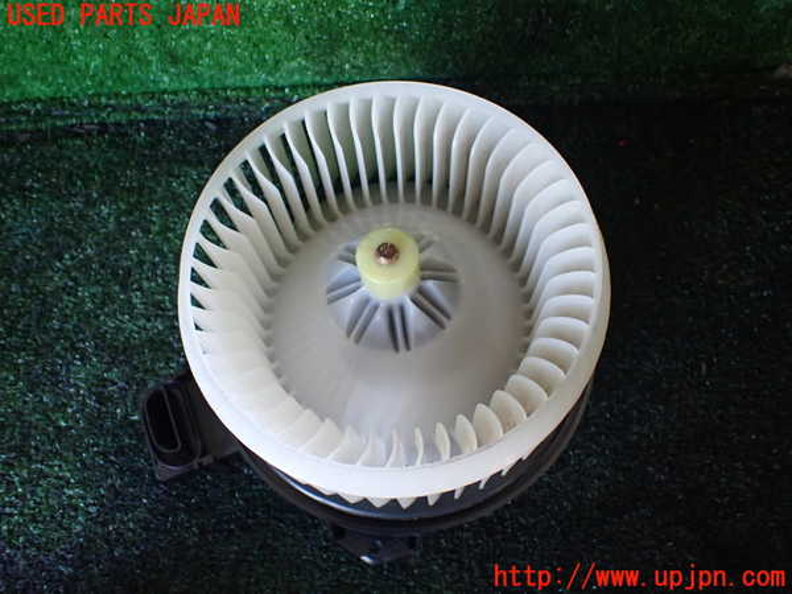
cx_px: 396
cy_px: 297
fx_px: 686
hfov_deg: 60.0
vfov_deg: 46.8
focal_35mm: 30
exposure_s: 1/125
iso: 640
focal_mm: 5.4
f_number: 2.3
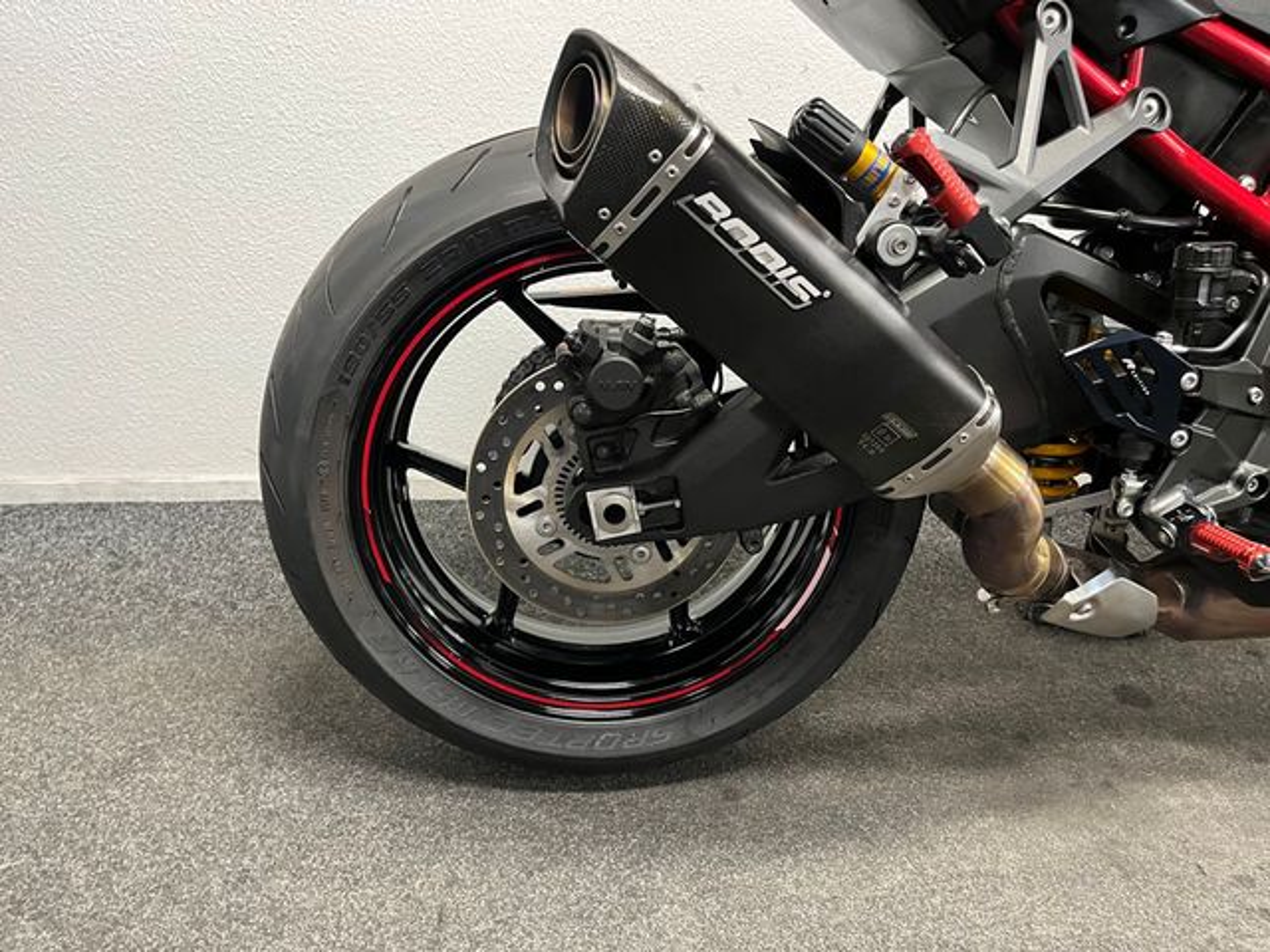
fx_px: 954
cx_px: 635
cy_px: 476
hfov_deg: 67.3
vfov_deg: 53.1
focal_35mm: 26
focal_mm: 5.1
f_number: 1.6
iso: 500
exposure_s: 1/50
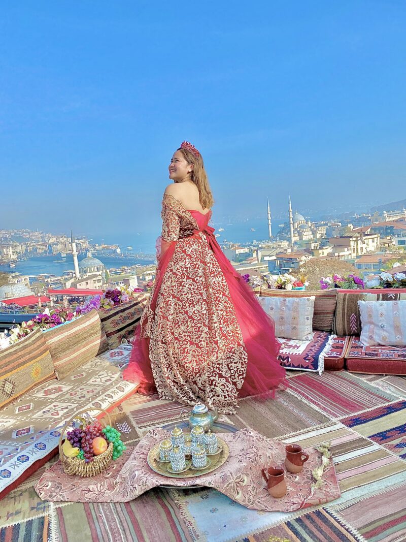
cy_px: 271
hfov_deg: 53.1
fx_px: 407
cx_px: 203
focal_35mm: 26
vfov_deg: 67.3
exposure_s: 1/2513
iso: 32
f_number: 1.8
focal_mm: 4.25
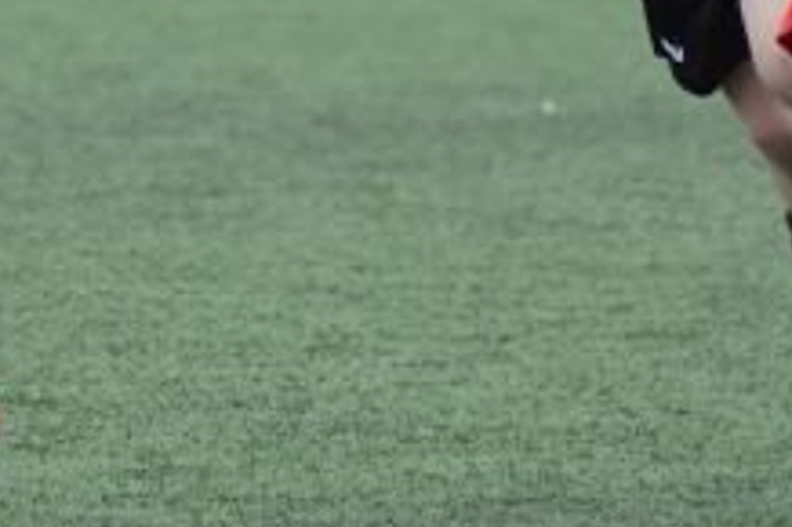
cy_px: 31
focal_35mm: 702
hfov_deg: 2.9
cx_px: 0
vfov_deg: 2.0
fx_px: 15432
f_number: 5.6
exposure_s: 1/1000
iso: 400
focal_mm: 170
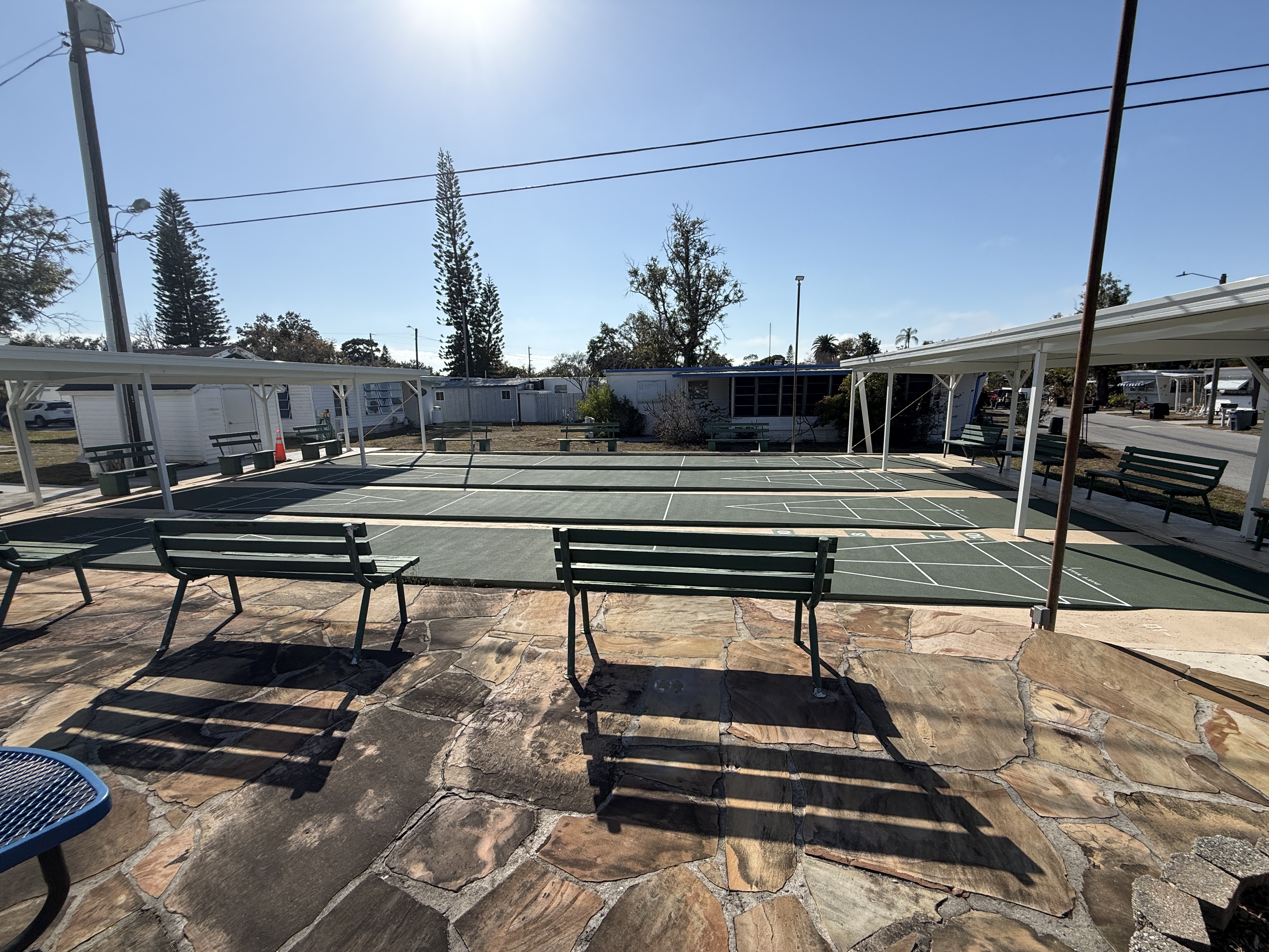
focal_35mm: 14
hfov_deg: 102.1
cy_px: 476
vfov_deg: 85.7
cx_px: 634
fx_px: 513
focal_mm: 2.22
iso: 50
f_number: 2.2
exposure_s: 1/3460
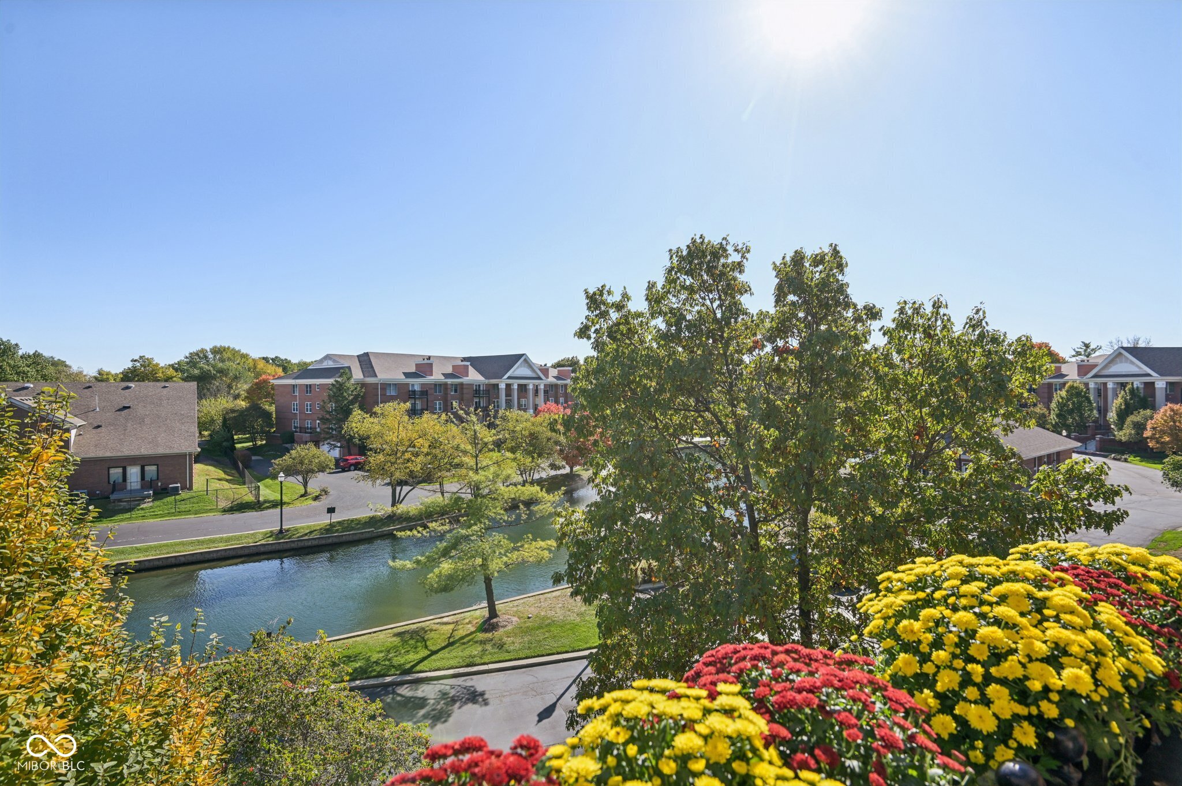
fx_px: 525
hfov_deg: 96.8
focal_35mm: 16
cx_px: 591
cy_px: 393
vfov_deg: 73.7
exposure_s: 1/320
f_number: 8
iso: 100
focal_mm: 16
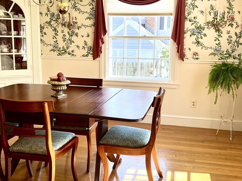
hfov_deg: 50.0
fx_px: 259
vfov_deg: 38.6
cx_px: 103
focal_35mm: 37
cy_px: 78
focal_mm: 5.7
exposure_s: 1/120
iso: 32
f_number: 1.5
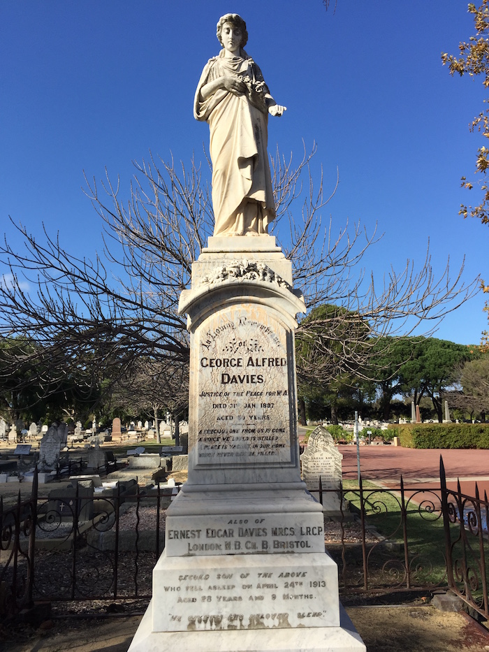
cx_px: 244
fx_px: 546
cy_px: 326
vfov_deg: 61.7
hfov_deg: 48.2
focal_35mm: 29
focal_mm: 4.15
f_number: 2.2
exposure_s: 1/1883
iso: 32
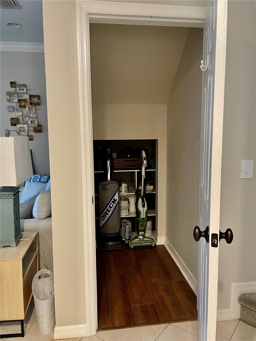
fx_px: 256
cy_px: 170
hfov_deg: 53.1
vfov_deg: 67.3
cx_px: 128
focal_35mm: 26
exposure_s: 1/40
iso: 400
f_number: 1.6
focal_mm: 4.2
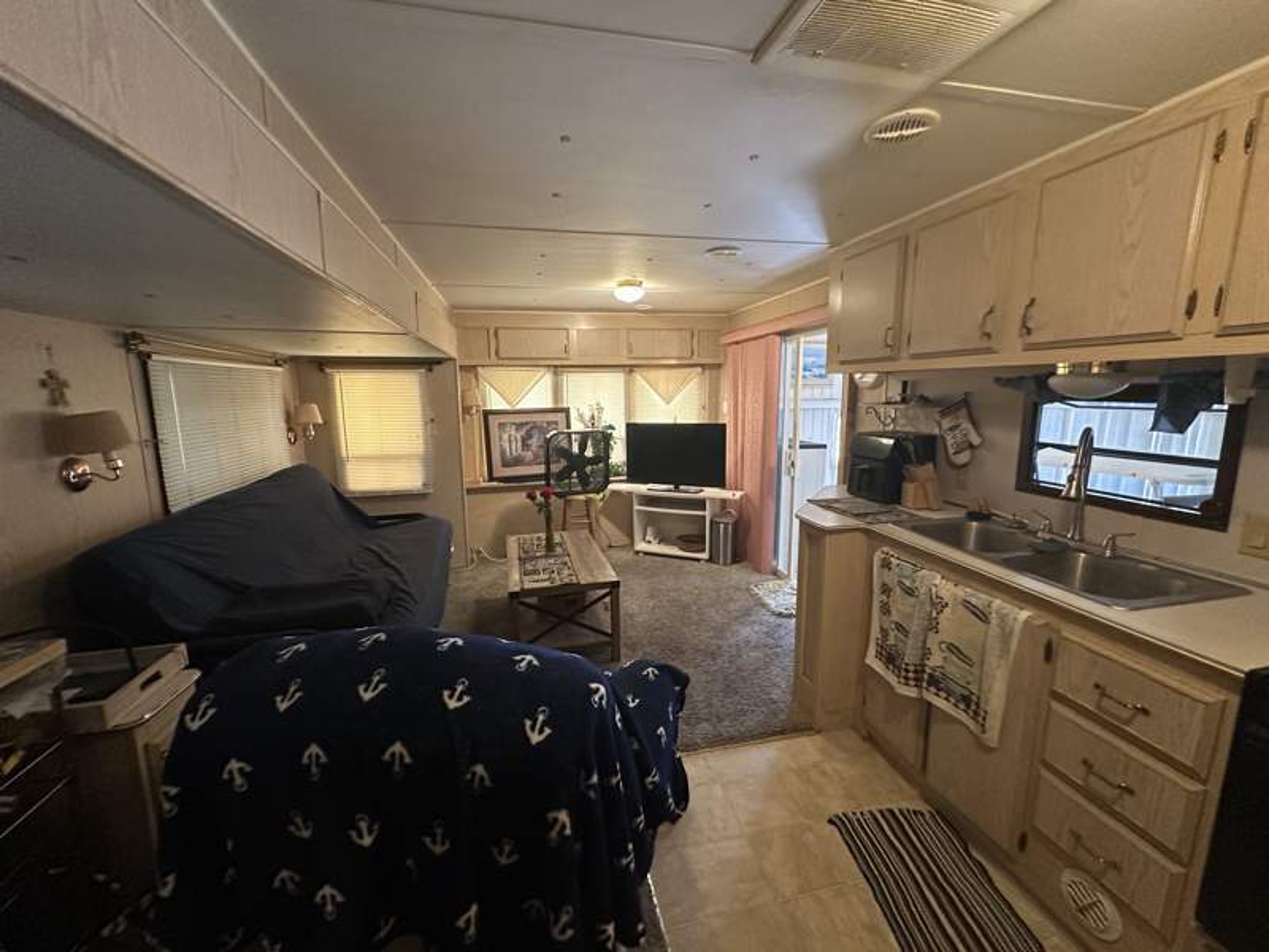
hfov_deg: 102.1
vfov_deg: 85.7
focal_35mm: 14
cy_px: 476
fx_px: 513
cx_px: 634
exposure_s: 1/60
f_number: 2.2
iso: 400
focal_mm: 2.22
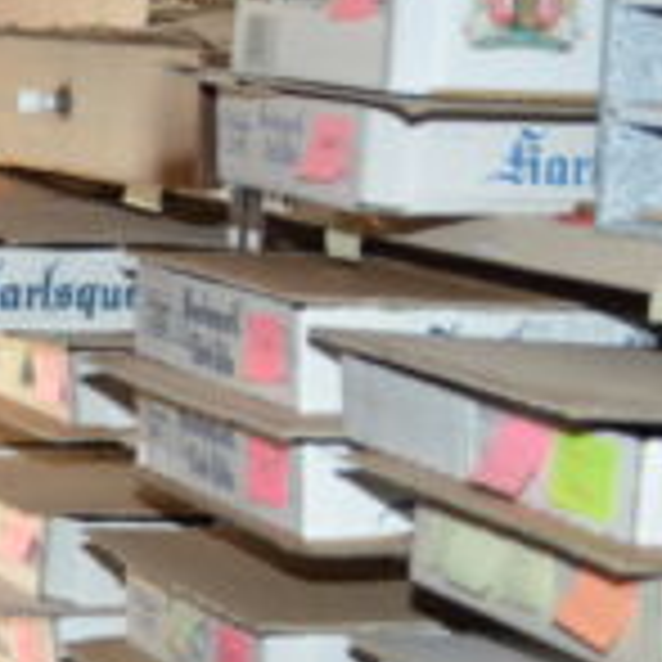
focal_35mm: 137
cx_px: -43
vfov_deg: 12.7
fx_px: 2971
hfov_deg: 12.5
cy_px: 248
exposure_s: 1/60
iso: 2000
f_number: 4.5
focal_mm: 35
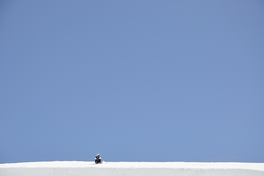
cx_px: 132
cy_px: 88
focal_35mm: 158
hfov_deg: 13.1
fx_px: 1154
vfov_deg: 8.7
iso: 200
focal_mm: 105
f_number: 11
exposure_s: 1/500
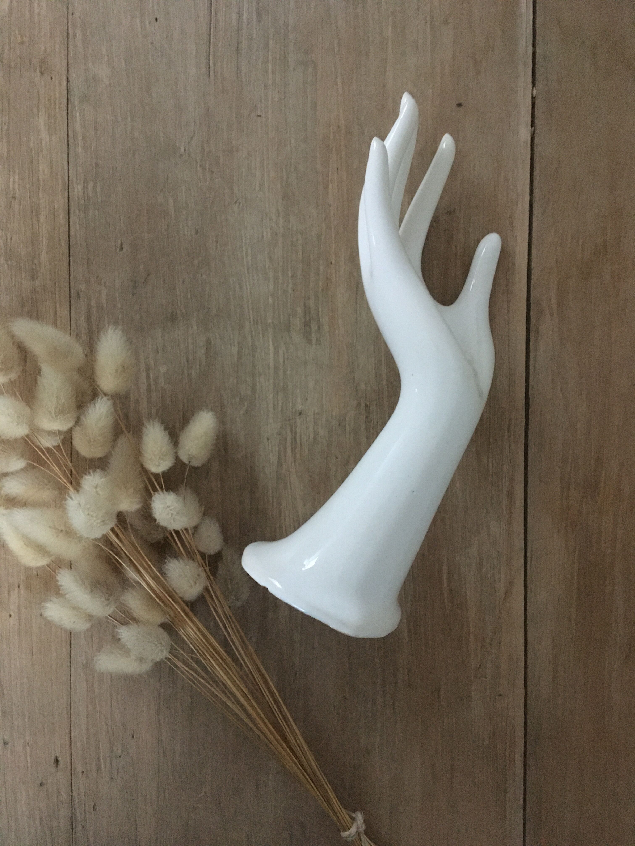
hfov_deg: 48.2
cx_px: 318
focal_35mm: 29
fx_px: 709
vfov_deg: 61.7
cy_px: 423
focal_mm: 4.15
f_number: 2.2
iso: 250
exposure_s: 1/17
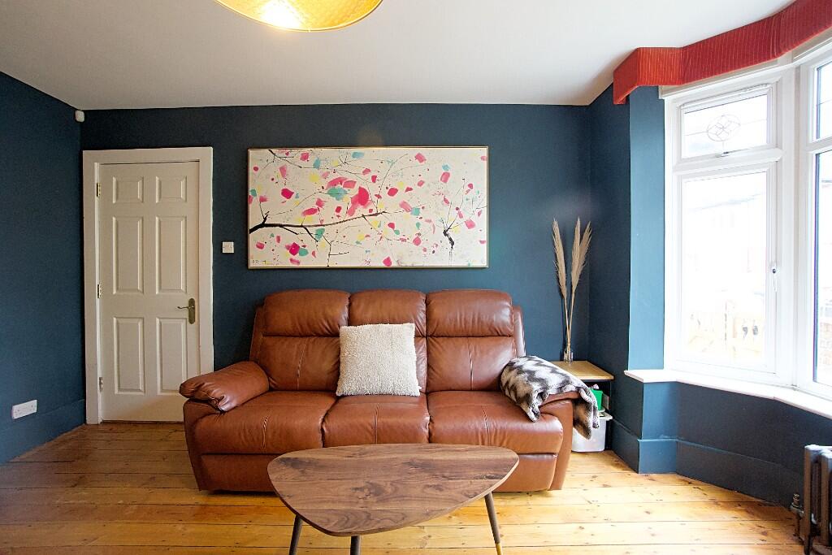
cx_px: 416
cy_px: 278
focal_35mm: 15
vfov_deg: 77.3
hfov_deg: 100.4
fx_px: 347
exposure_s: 1/160
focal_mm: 10
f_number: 4
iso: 2000
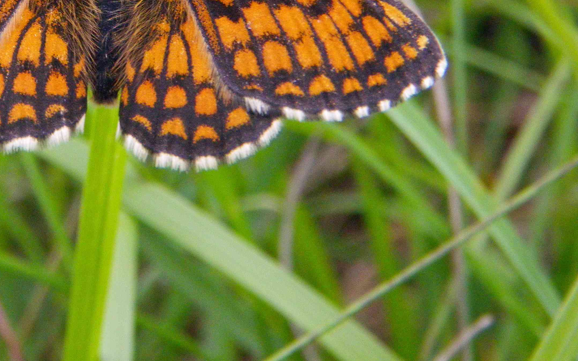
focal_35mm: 100
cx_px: 60
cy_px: -23
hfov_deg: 20.4
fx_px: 1575
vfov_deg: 12.9
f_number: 4.4
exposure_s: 1/60
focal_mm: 9.1
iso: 80
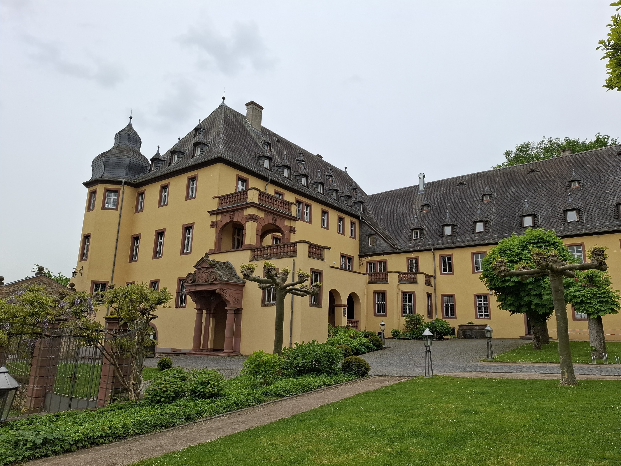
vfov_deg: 58.9
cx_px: 310
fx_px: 413
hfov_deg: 73.9
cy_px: 233
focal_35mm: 23
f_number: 1.8
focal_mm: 5.54
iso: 50
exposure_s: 1/1076
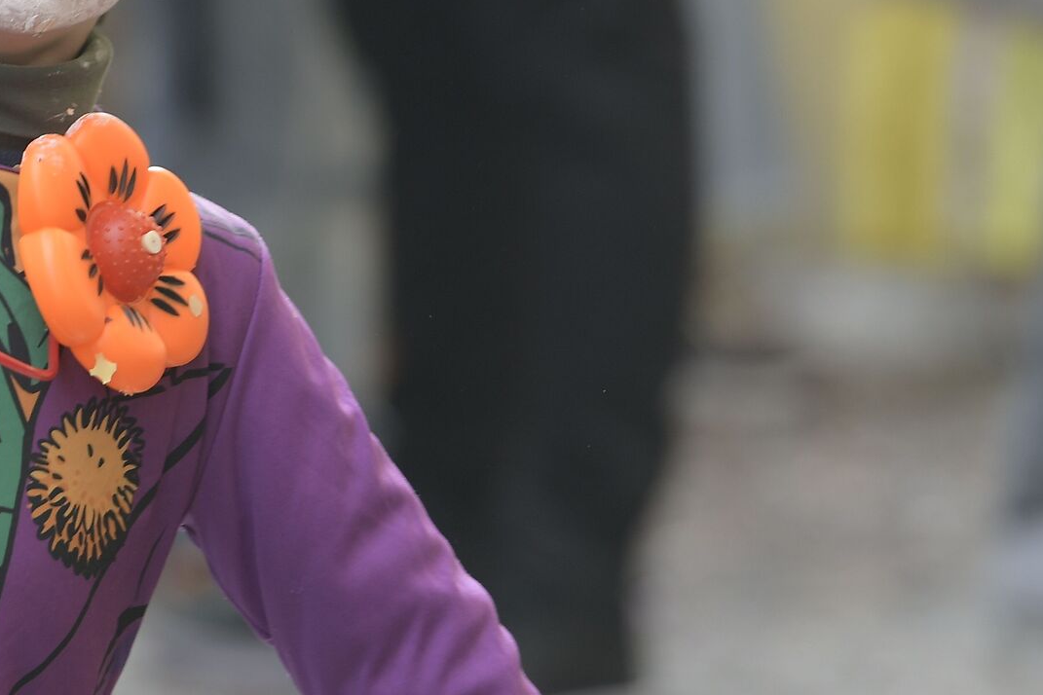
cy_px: 150
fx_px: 19468
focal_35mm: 672
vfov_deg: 2.0
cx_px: 133
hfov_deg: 3.1
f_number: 4
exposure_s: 1/250
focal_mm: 200
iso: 180
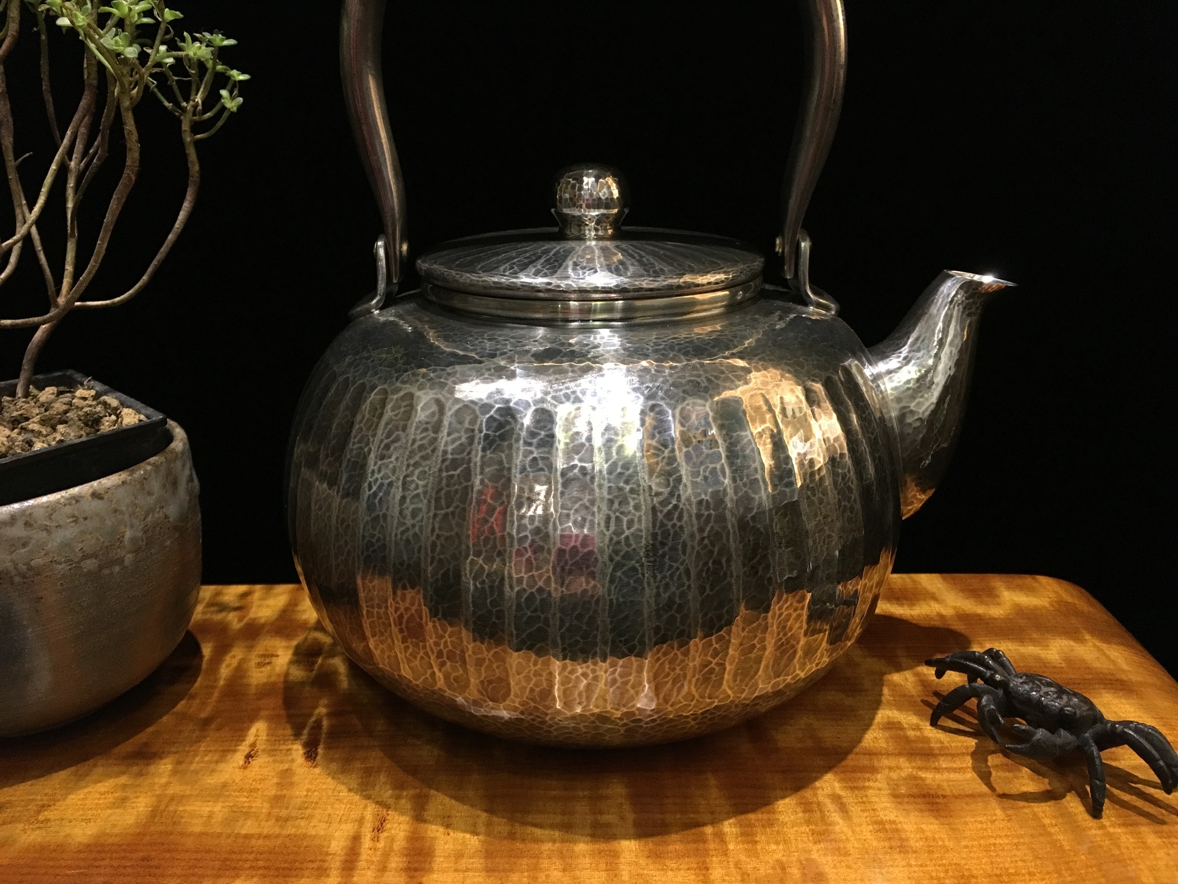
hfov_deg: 61.7
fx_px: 987
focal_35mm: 29
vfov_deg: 48.2
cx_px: 589
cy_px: 442
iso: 160
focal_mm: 4.15
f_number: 2.2
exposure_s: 1/30
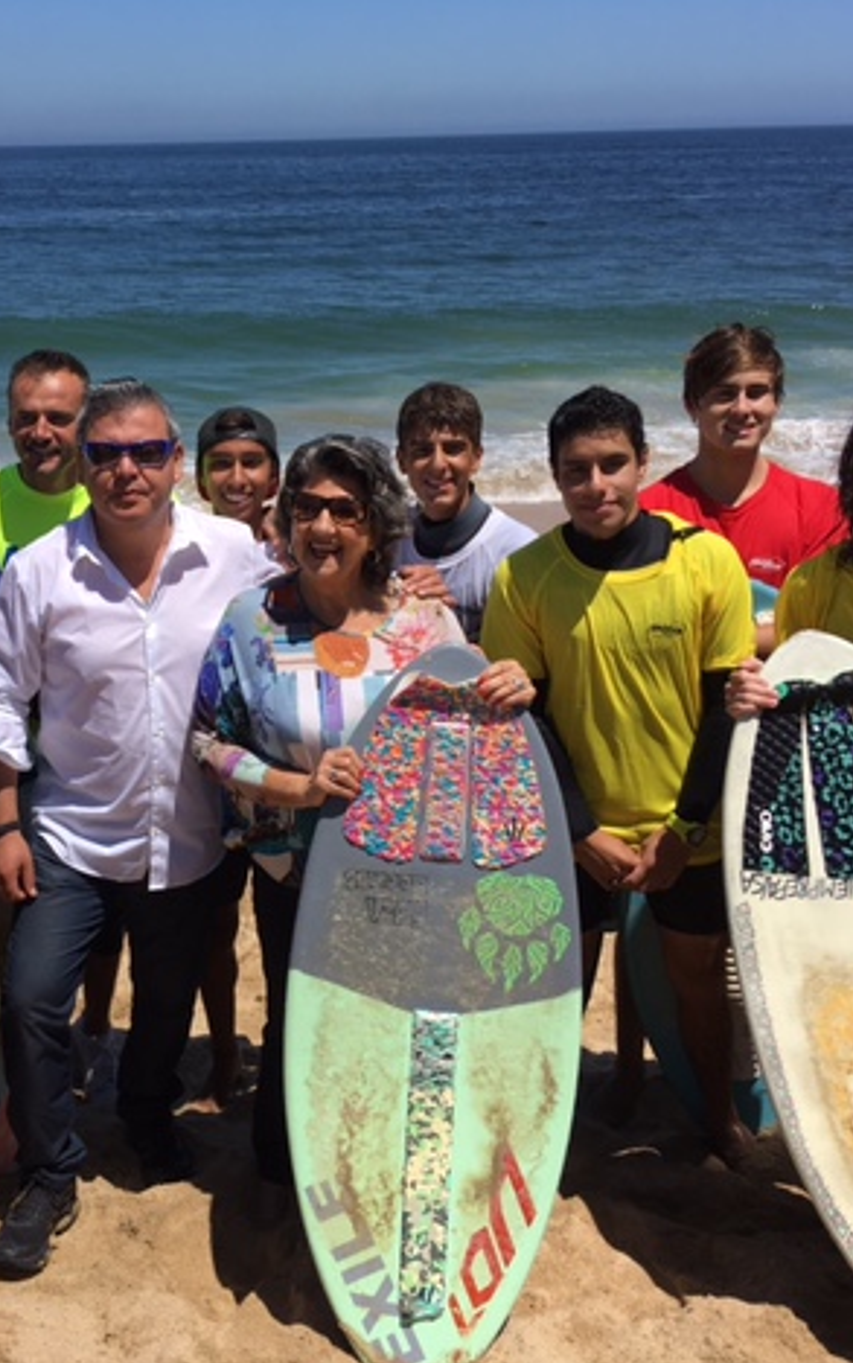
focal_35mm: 42
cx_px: 157
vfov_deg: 47.2
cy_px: 673
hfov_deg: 29.8
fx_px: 1560
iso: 25
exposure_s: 1/2079
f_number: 2.2
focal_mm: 4.15
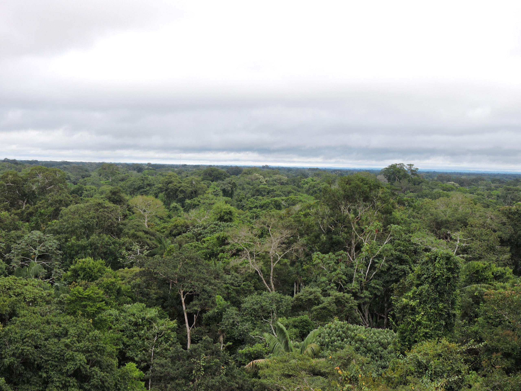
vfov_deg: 22.6
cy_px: 196
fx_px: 978
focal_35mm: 65
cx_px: 260
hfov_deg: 29.8
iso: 100
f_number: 4.2
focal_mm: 11.6
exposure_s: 1/250
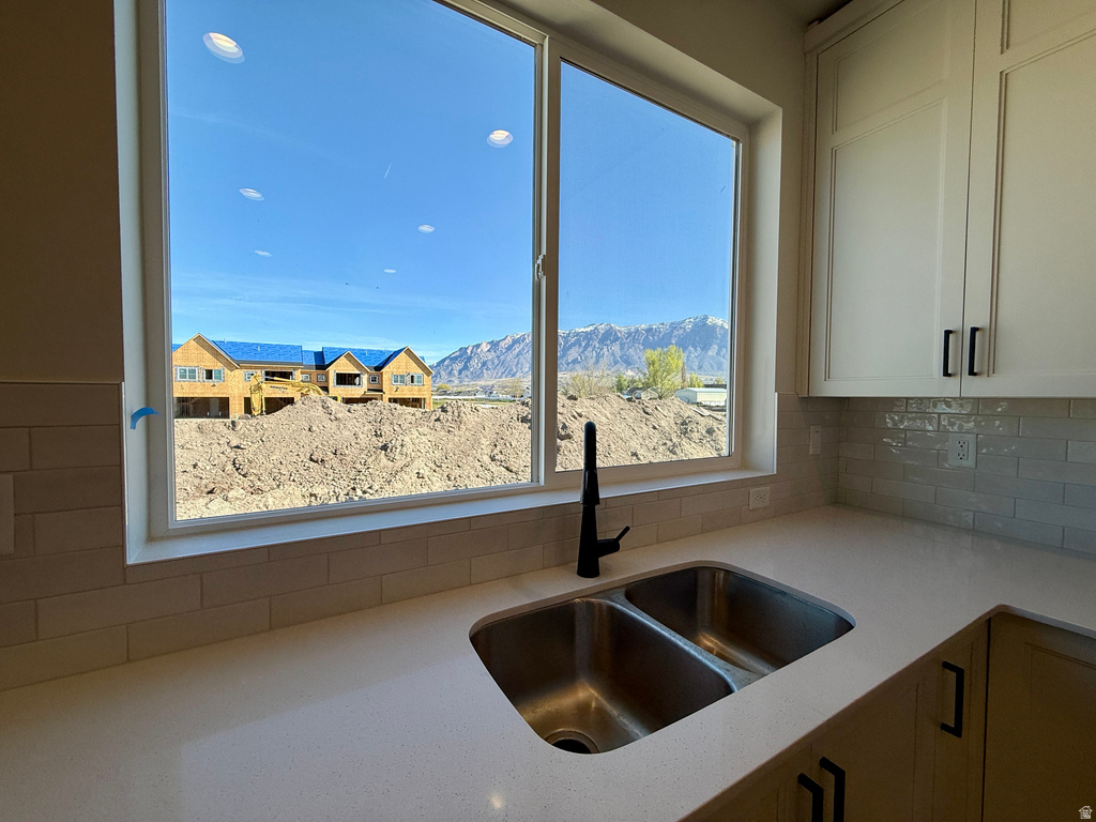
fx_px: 443
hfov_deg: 102.1
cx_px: 548
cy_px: 411
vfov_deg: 85.7
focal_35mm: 14
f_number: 2.2
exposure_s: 1/742
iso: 50
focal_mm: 2.22
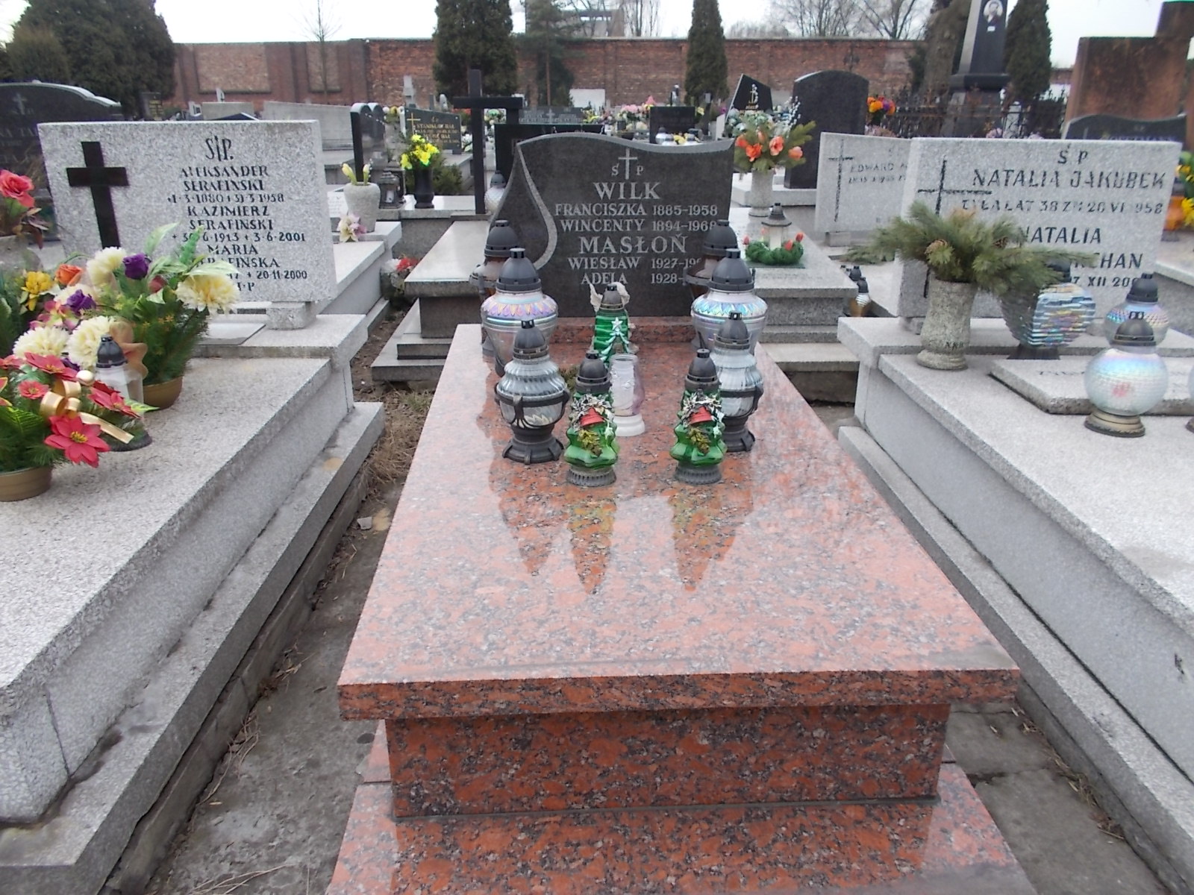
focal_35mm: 26
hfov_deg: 67.3
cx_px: 597
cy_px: 448
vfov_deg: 53.1
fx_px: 897
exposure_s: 1/400
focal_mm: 4.6
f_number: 3.2
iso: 80
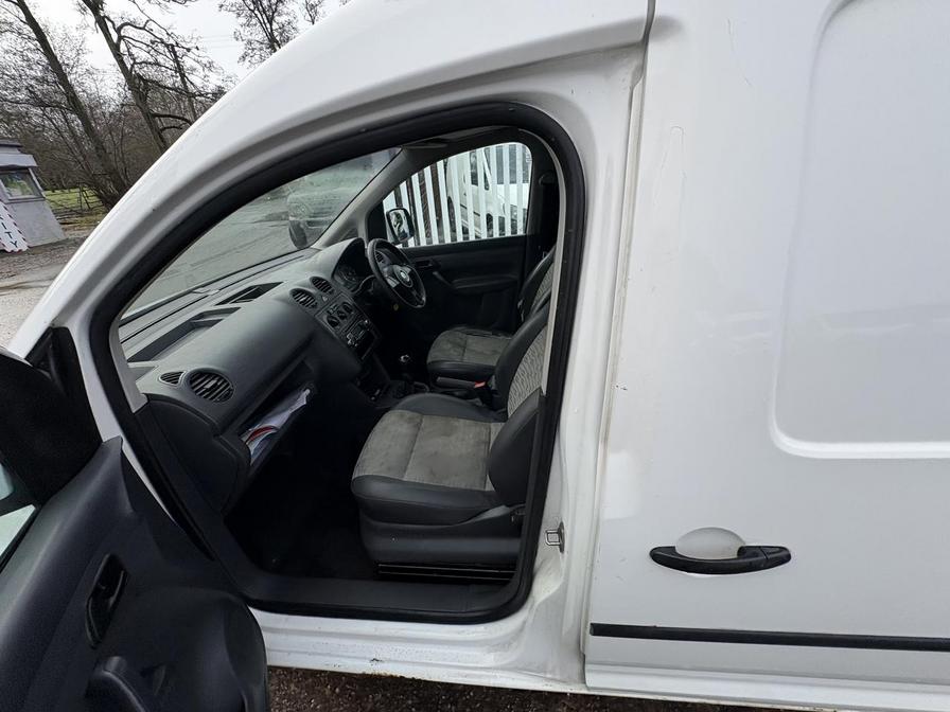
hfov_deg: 102.1
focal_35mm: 14
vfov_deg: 85.7
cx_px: 475
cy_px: 356
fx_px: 384
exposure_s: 1/359
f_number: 2.2
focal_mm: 2.22
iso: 50
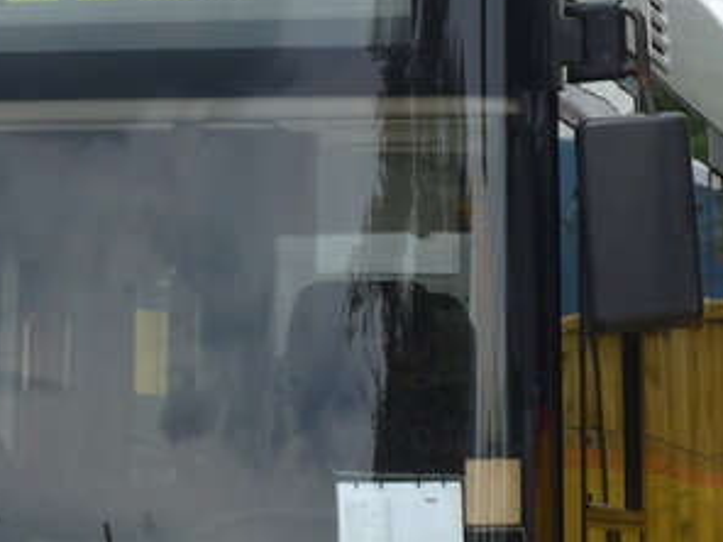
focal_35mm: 239
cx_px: -59
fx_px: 4992
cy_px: 396
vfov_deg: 6.2
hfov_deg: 8.2
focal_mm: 12
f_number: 3.5
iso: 80
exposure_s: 1/800
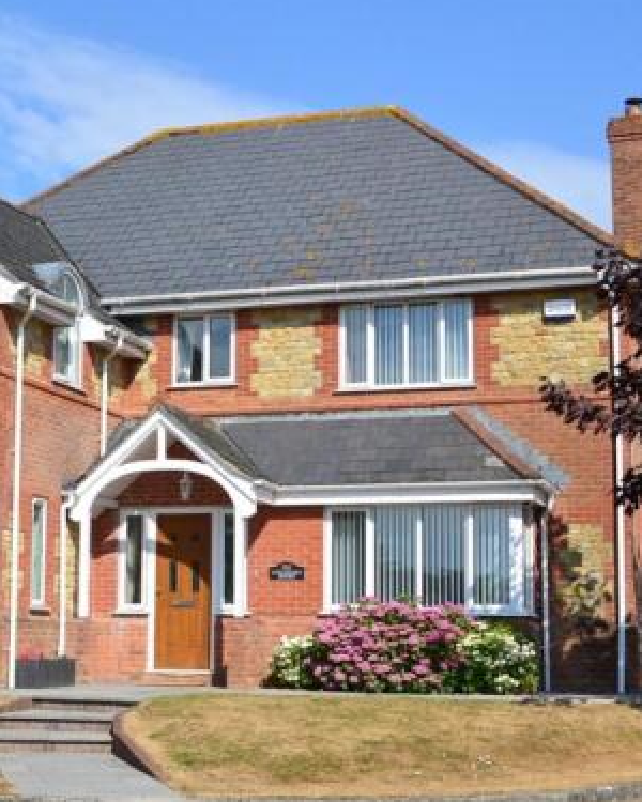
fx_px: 1520
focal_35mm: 64
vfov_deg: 29.6
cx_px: 185
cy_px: 418
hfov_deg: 23.7
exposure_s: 1/500
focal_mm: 26
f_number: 11
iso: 360
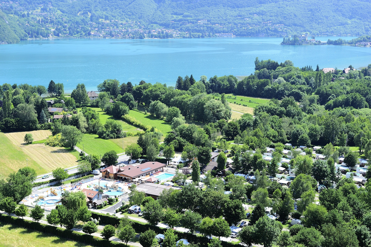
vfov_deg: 24.2
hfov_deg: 35.7
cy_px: 124
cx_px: 186
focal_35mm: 56
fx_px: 577
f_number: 5.6
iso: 400
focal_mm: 56
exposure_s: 1/1000
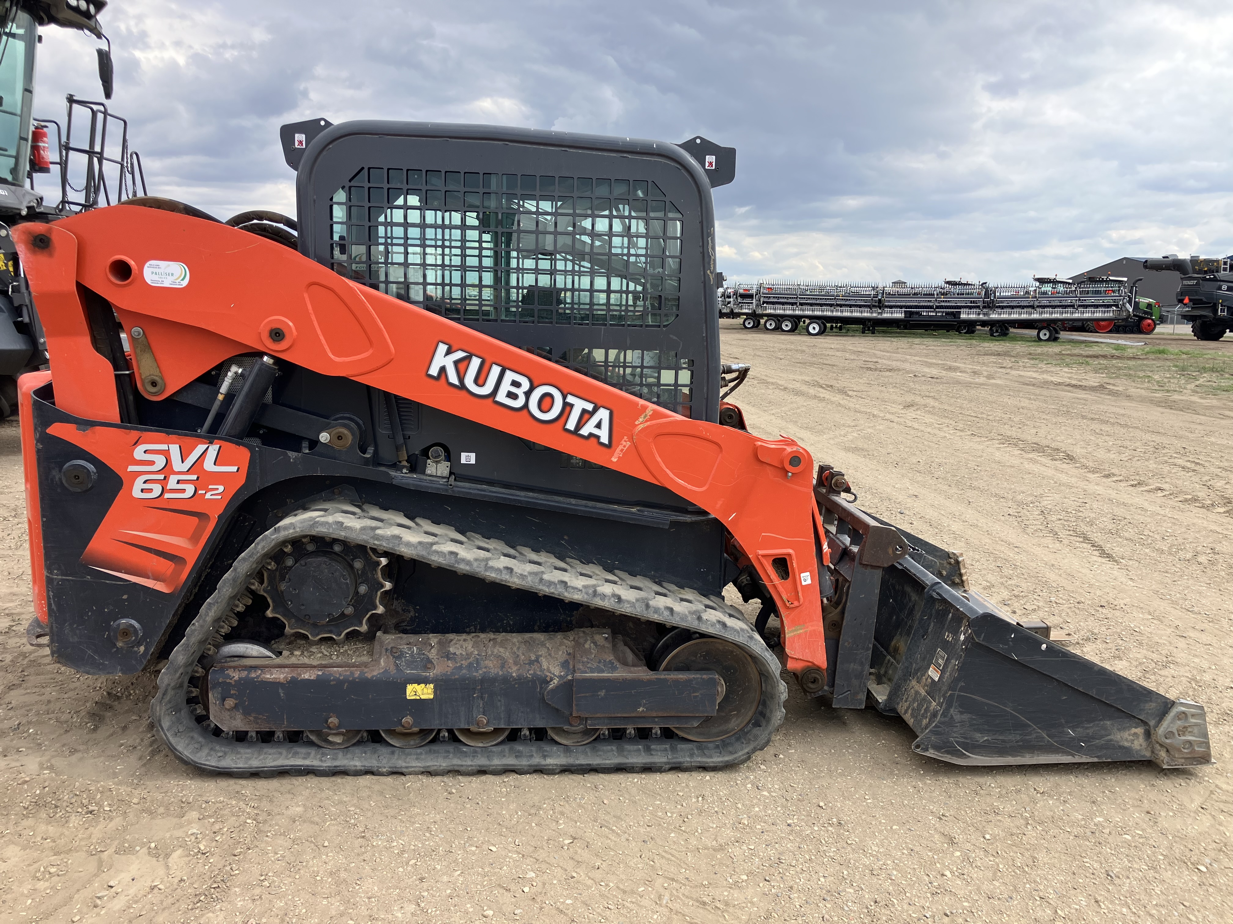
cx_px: 616
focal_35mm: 28
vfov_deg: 49.7
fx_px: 997
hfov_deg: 63.4
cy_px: 462
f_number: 1.8
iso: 32
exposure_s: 1/991
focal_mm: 3.99
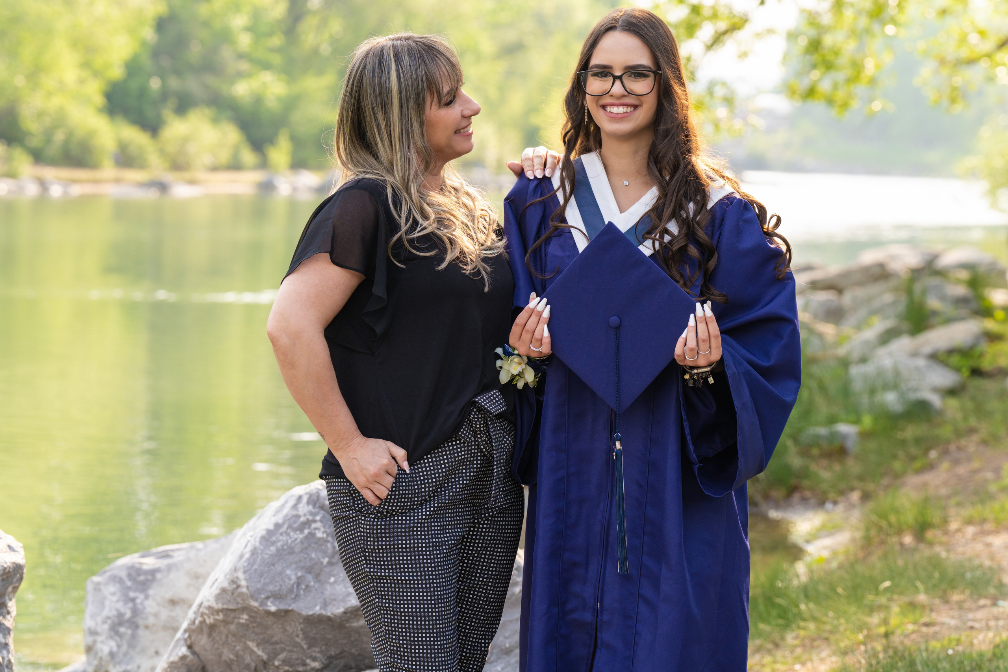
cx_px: 504
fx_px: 3612
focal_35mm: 129
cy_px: 336
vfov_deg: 10.6
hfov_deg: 15.9
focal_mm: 129
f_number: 6.3
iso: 500
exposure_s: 1/320
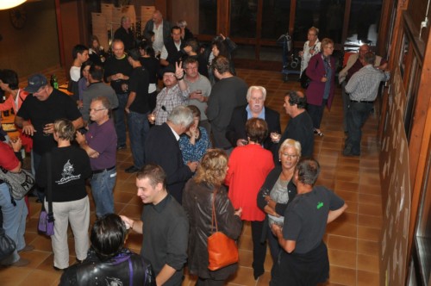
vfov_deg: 29.8
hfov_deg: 43.7
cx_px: 216
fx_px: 538
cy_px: 143
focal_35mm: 45
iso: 800
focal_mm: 30
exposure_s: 1/60
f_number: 4.2
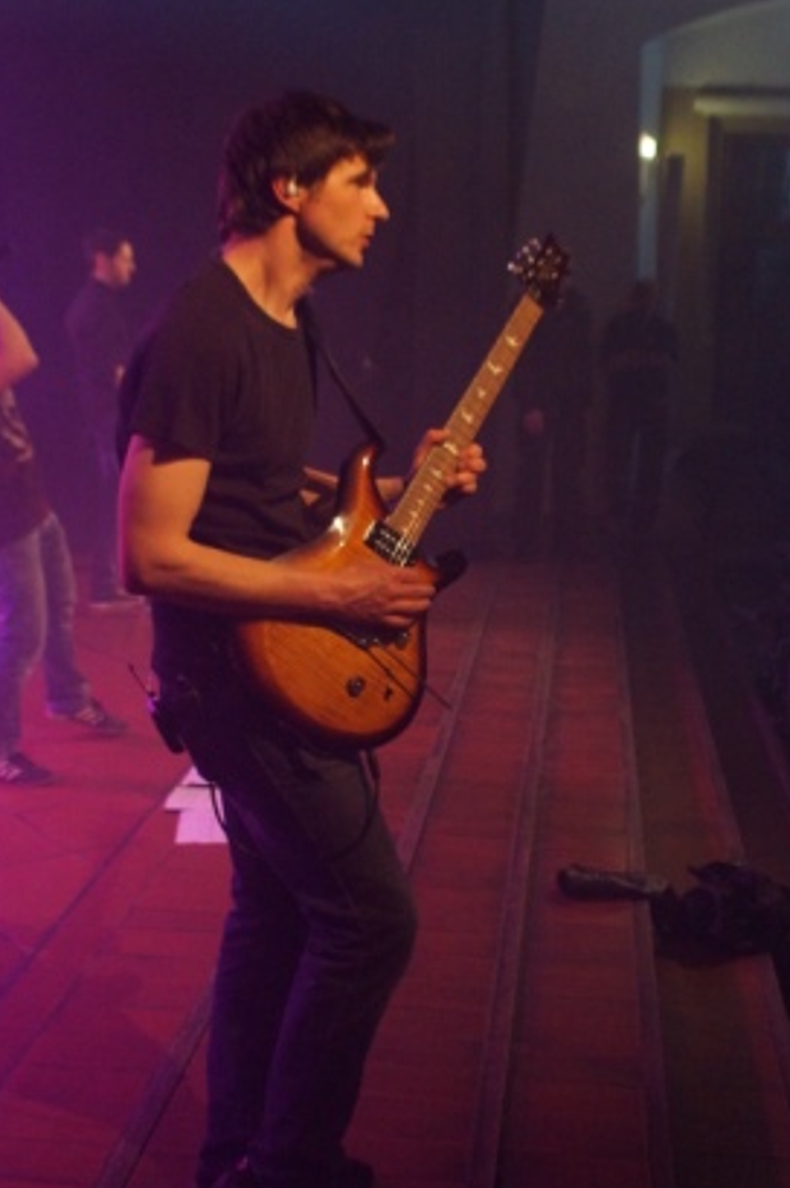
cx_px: 372
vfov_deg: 42.8
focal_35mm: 46
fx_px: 1517
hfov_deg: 29.2
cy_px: 627
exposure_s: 1/80
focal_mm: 28
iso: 3200
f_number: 3.5
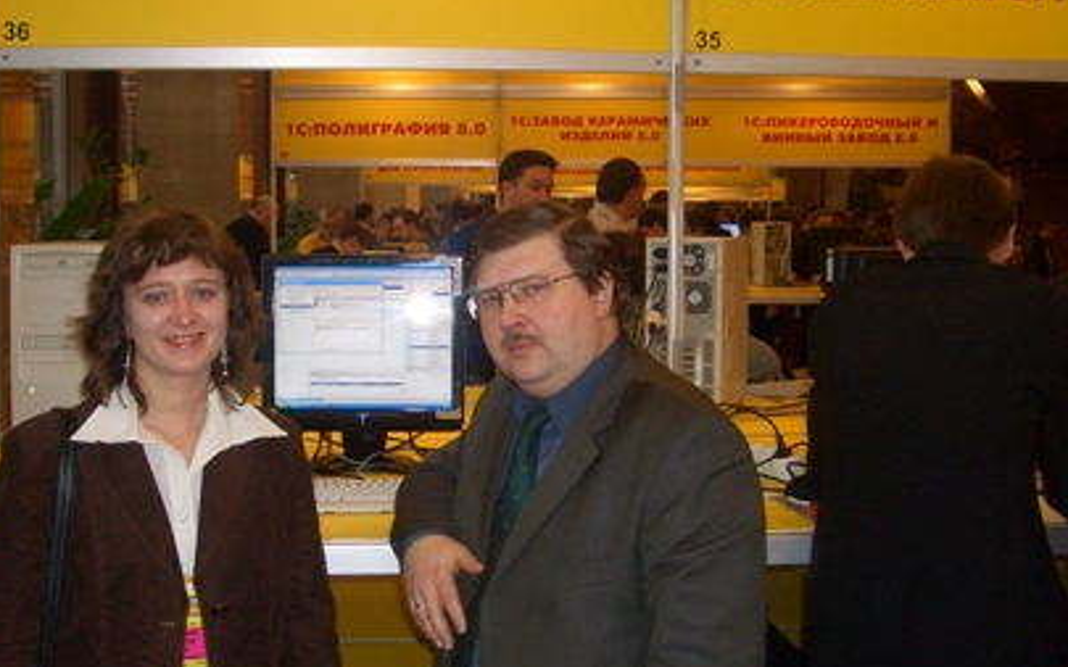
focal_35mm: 41
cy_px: 262
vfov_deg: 31.1
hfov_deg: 48.1
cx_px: 480
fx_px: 1193
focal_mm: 5.8
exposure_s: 1/60
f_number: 2.6
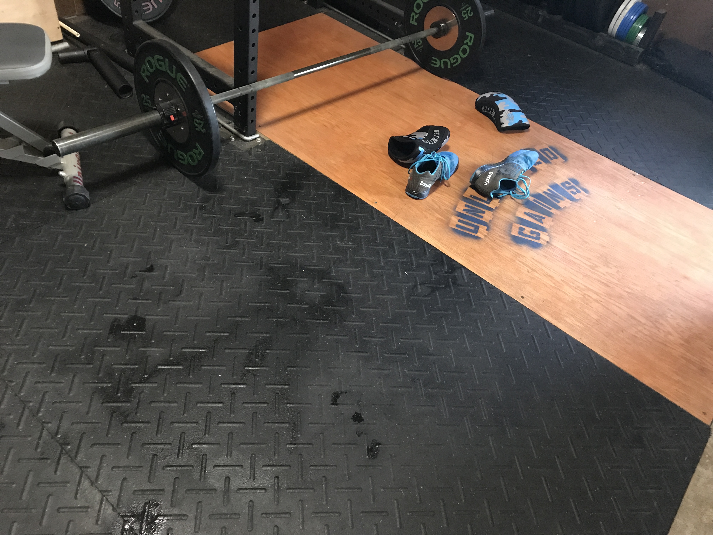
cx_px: 356
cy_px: 268
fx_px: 577
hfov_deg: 63.4
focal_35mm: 28
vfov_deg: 49.7
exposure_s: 1/5
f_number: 1.8
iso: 80
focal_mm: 3.99
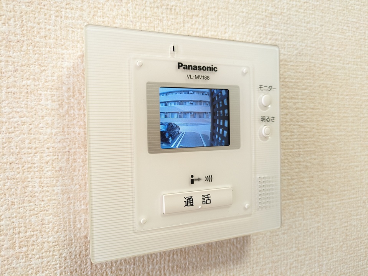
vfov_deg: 54.9
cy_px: 138
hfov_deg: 69.4
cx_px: 184
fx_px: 266
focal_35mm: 25
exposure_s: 1/60
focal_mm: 5.43
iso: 323
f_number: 1.89
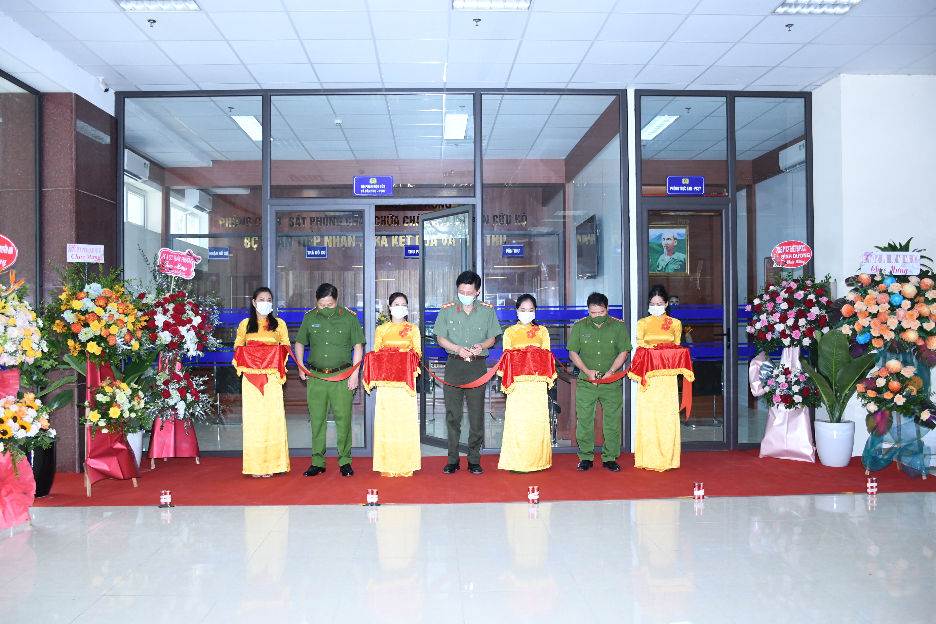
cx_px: 468
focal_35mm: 30
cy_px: 312
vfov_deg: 43.6
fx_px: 780
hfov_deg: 61.9
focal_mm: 20
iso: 1000
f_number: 3.5
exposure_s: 1/200
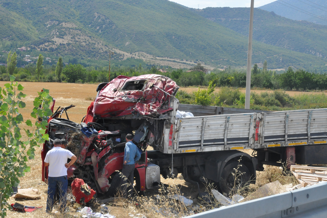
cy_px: 109
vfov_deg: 15.7
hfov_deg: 23.4
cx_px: 164
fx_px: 789
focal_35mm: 87
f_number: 14
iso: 1250
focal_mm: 58
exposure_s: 1/800
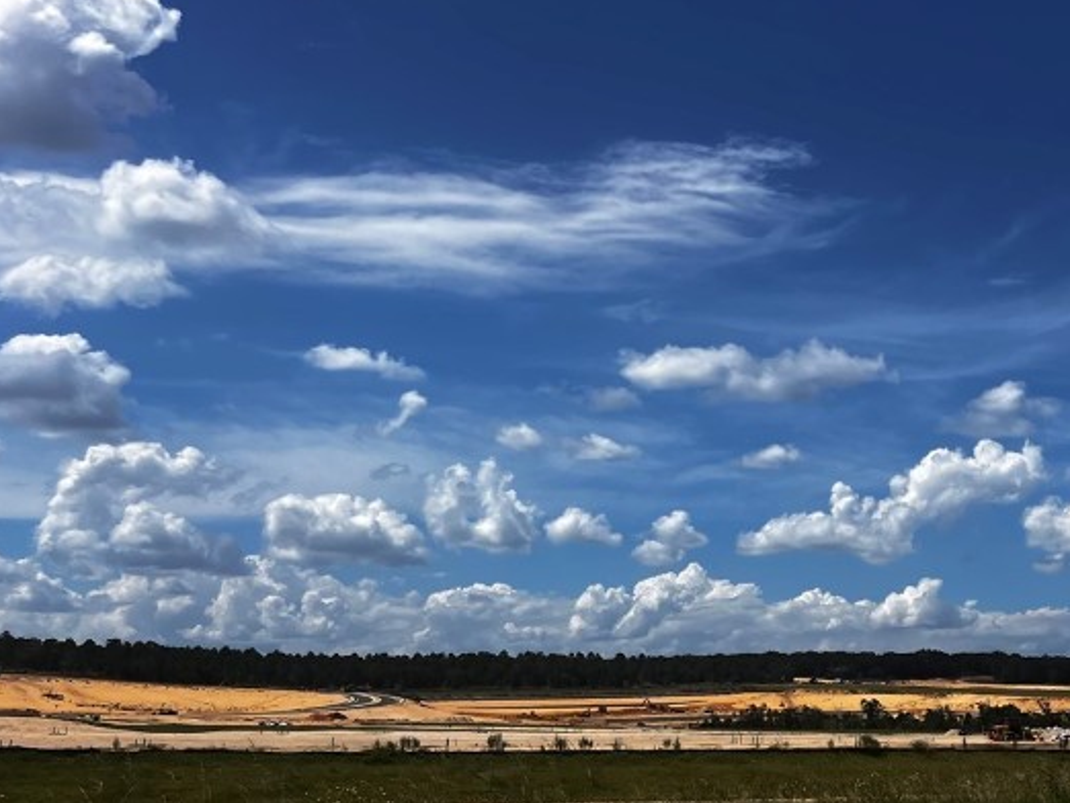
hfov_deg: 35.5
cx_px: 943
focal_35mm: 51
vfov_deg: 28.4
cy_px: 516
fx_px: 1577
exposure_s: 1/8696
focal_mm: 5.7
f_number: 1.5
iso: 50
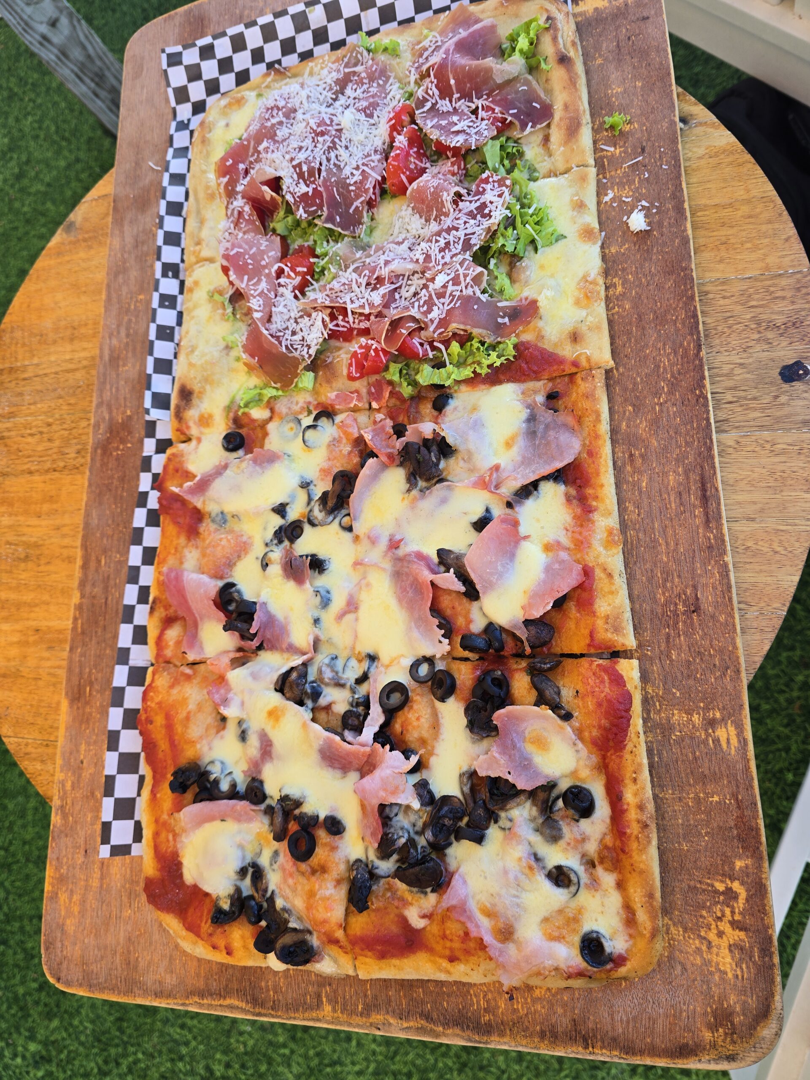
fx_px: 718
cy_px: 540
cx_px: 405
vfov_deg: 73.9
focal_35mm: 23
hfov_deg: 58.9
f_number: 1.7
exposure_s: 1/180
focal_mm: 6.3
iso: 40
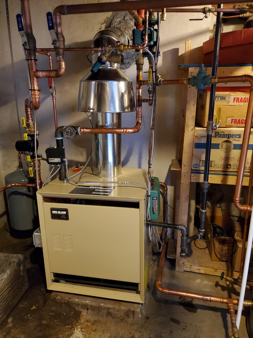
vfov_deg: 67.3
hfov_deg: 53.1
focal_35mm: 26
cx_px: 126
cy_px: 169
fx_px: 253
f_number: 1.5
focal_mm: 4.3
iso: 640
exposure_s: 1/24
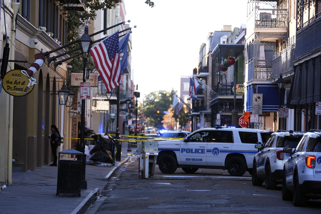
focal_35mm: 174
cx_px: 160
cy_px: 107
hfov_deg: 11.8
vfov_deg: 7.9
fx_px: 1551
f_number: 4
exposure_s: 1/800
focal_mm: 174
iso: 640
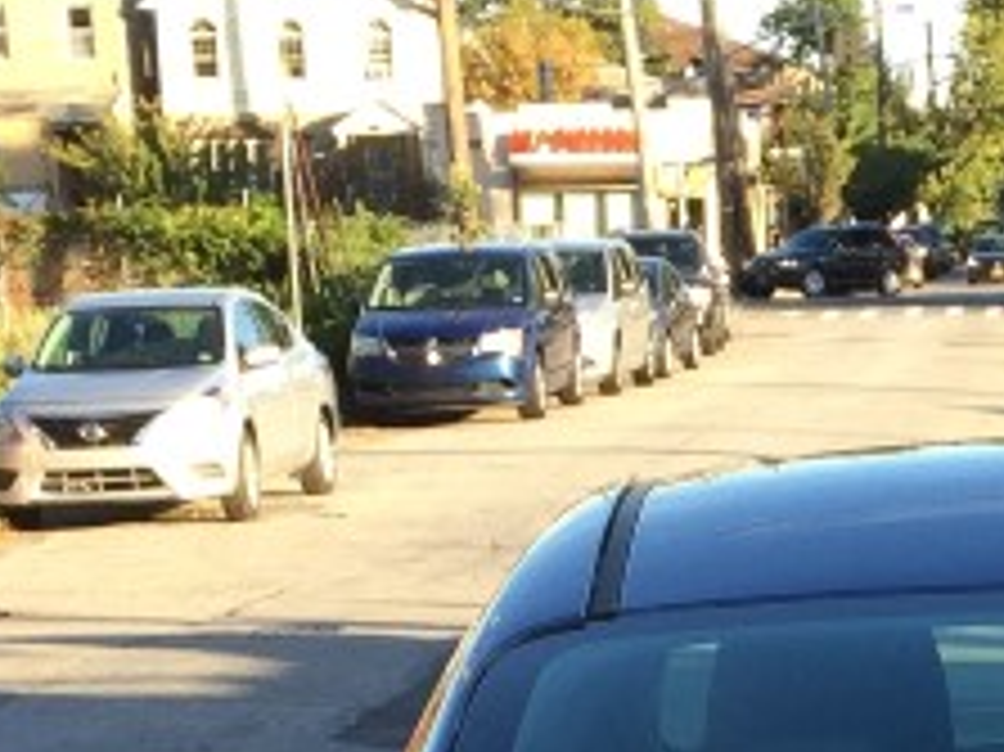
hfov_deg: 14.6
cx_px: 1040
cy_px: 1409
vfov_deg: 10.4
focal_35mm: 133
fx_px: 3855
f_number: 2.2
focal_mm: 4.15
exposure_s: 1/309
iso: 32
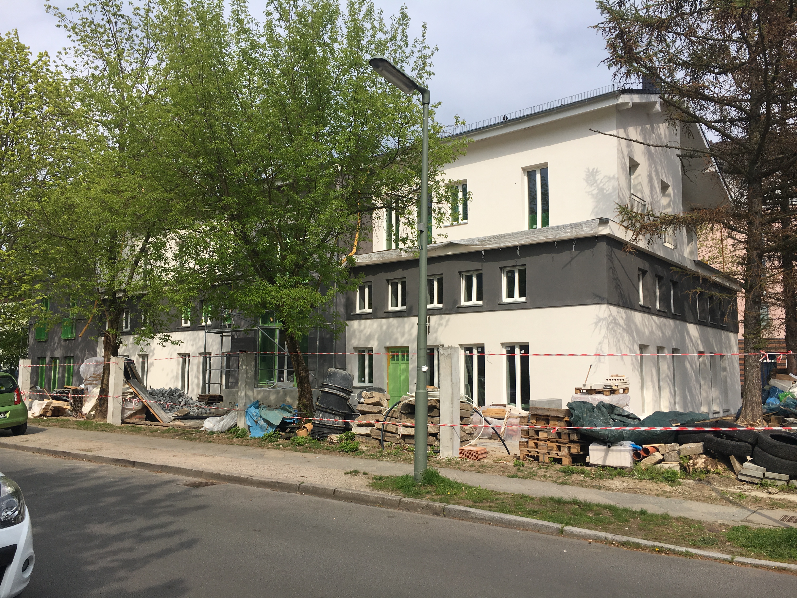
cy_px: 299
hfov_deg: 61.7
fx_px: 668
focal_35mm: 29
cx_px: 398
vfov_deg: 48.2
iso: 25
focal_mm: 4.15
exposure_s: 1/1972
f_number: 2.2
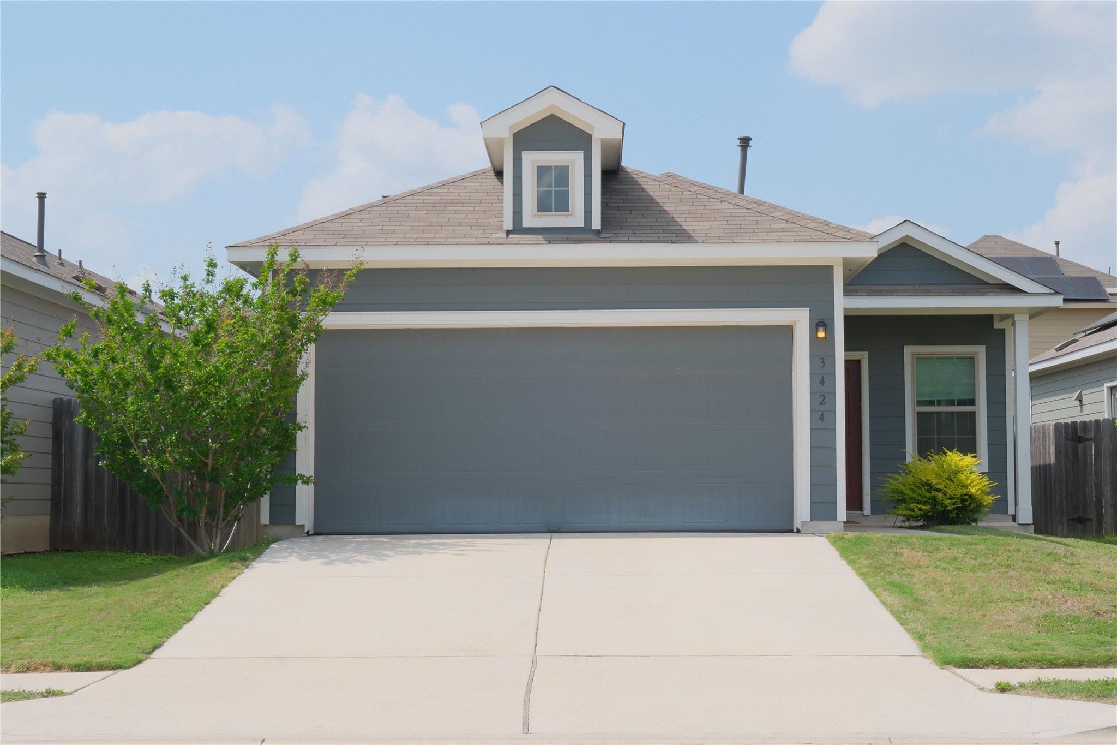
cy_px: 372
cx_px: 558
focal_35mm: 56
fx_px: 1737
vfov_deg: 24.2
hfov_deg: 35.6
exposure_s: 1/100
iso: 125
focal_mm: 37.4
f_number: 10
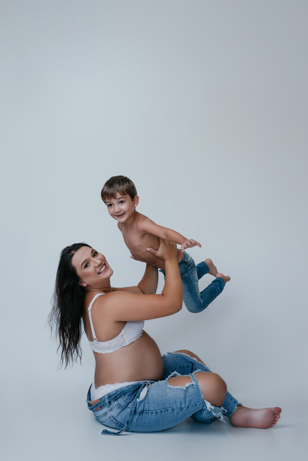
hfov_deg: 27.0
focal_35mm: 50
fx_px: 641
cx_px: 154
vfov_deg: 39.6
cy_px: 230
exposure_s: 1/160
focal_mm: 50
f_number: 7.1
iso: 800
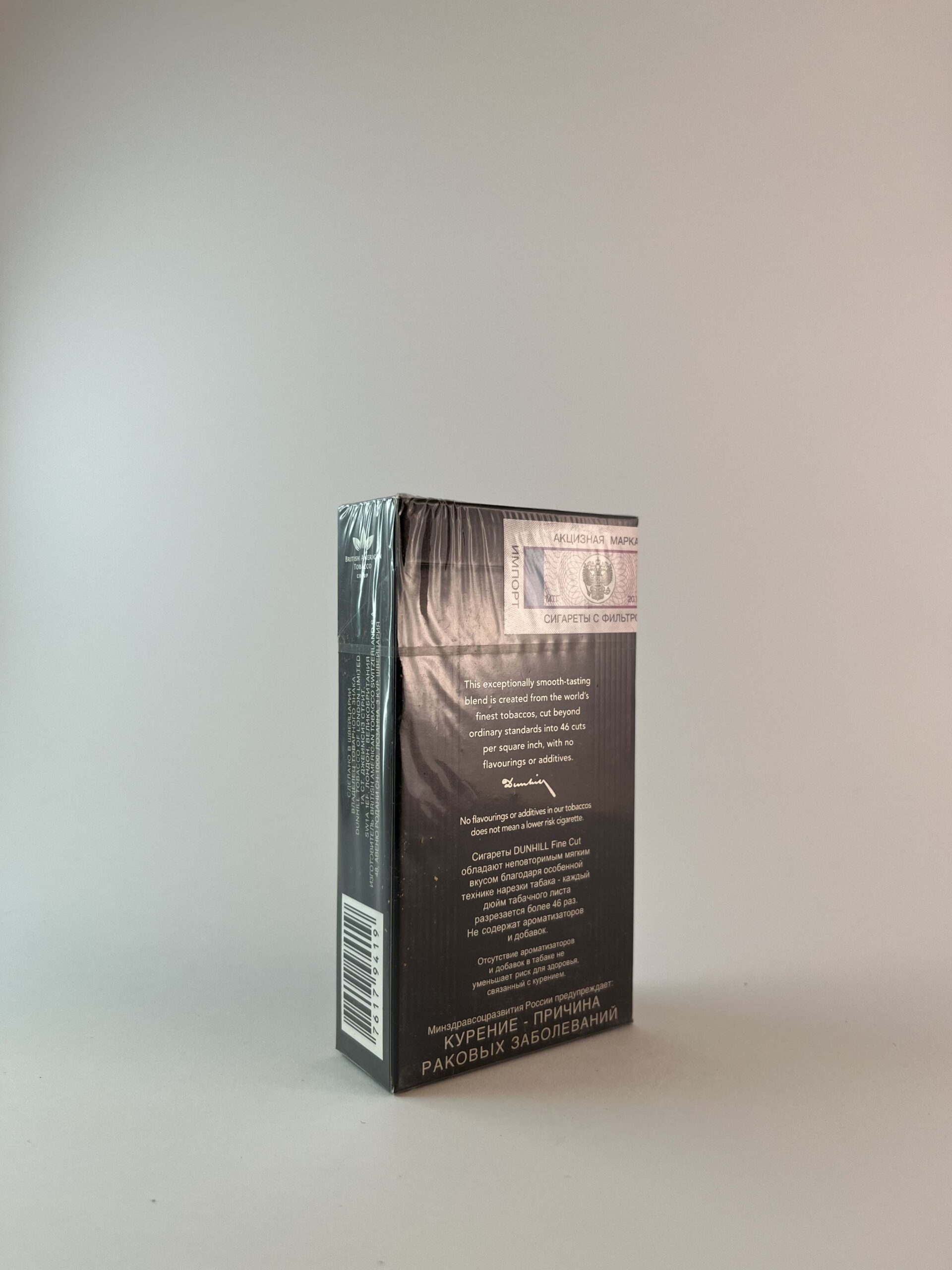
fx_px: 953
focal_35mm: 26
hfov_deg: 53.1
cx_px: 476
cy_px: 635
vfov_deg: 67.3
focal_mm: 5.1
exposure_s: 1/367
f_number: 1.6
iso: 50
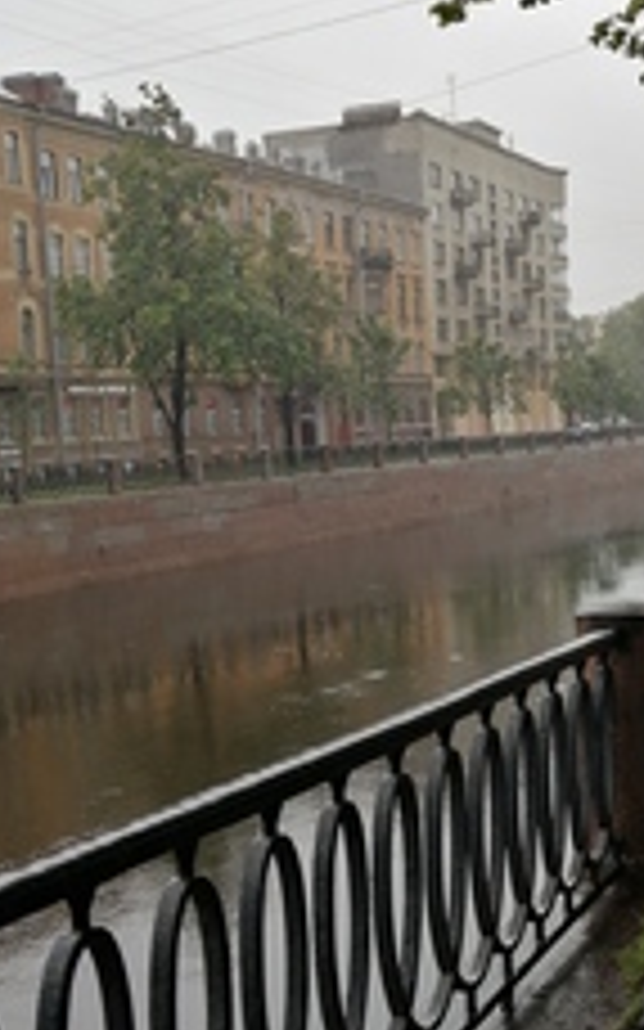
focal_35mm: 50
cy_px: 580
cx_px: 612
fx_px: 1405
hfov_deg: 24.8
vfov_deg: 40.2
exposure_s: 1/484
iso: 50
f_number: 1.8
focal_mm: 3.62
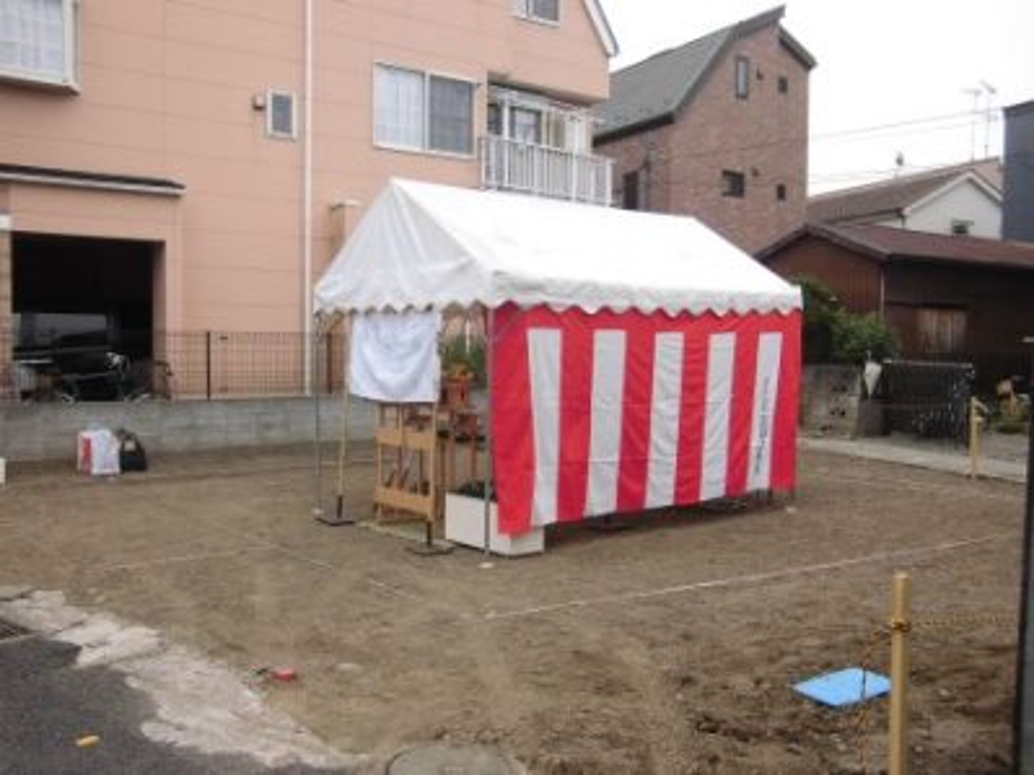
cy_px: 388
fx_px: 926
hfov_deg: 58.4
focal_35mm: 31
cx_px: 517
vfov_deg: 45.4
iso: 100
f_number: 2.9
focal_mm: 5.5
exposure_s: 1/400
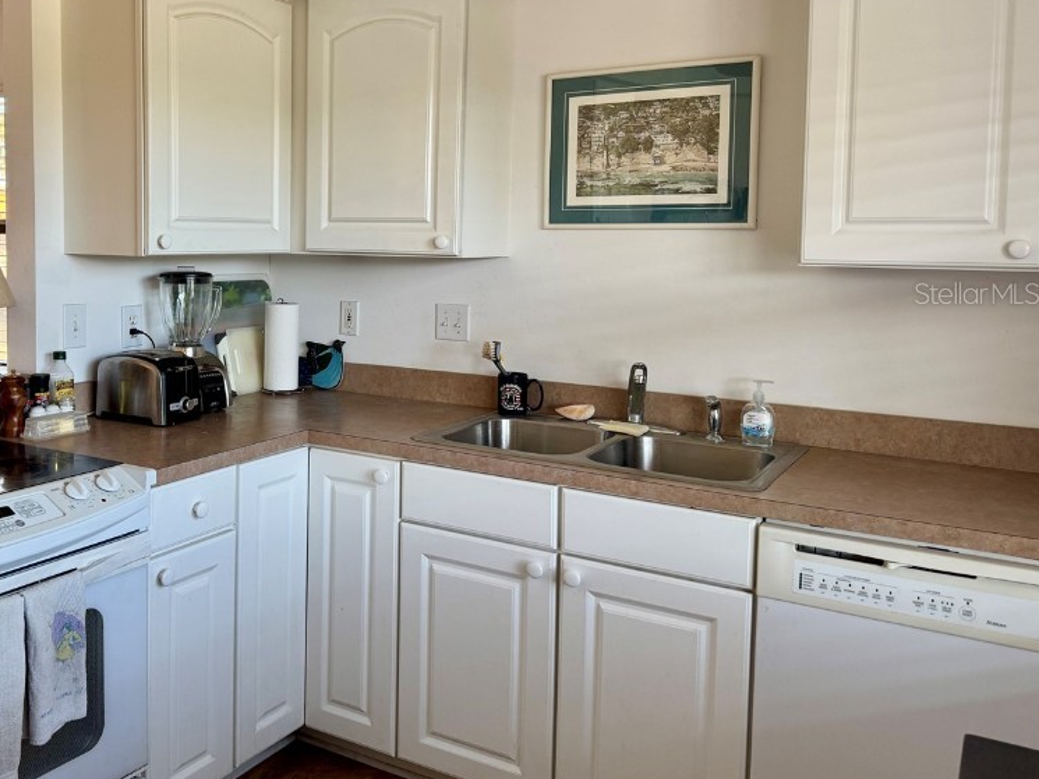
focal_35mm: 33
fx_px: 991
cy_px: 293
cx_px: 332
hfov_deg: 54.0
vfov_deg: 42.6
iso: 100
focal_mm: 6.76
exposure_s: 1/121
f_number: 1.78
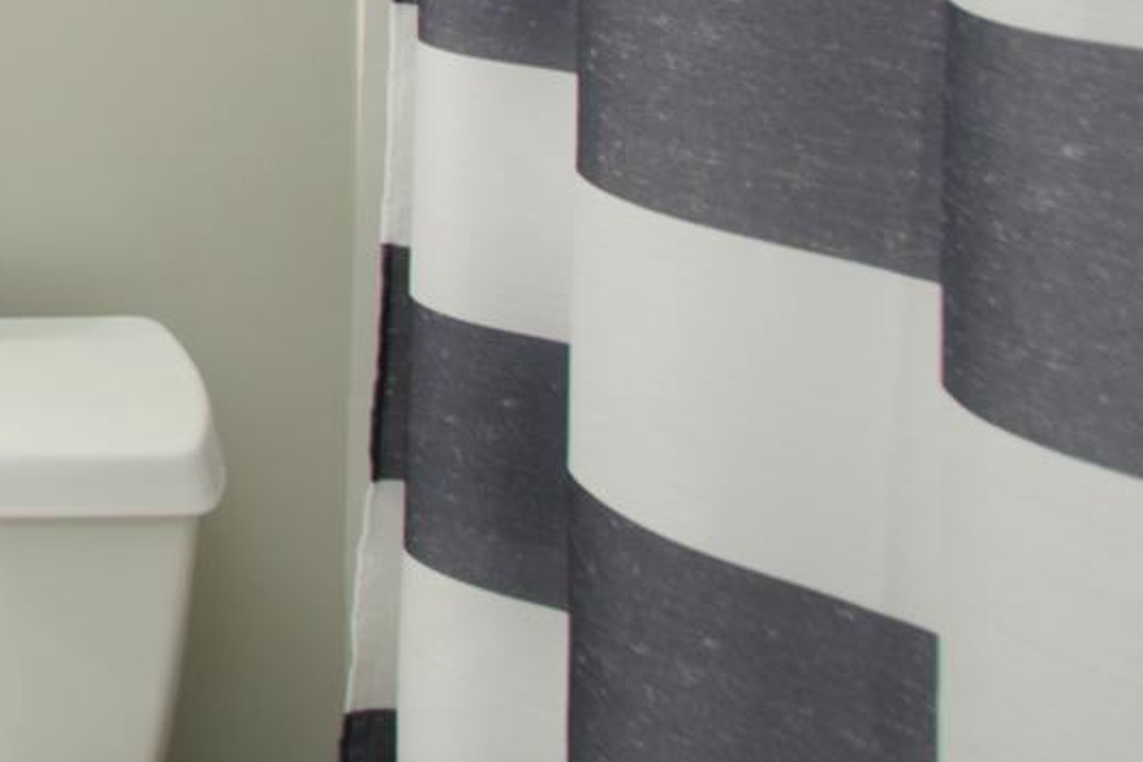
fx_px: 1841
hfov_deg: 21.4
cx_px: -945
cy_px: -616
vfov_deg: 18.3
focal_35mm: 58
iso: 320
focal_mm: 10
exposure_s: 1/13
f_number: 7.1
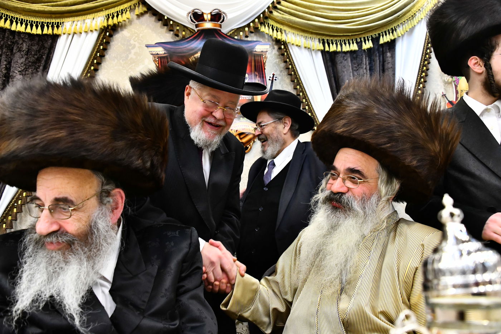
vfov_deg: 46.4
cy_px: 167
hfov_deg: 65.5
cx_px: 250
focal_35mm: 28
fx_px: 390
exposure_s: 1/125
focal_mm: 28
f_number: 5.6
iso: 4000
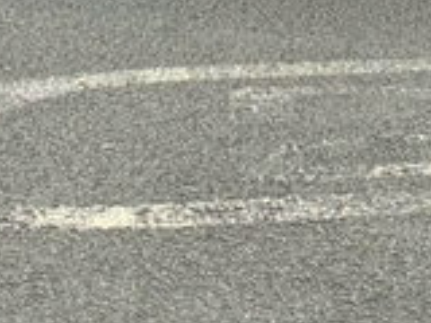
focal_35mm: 136
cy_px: -365
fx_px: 1693
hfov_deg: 14.2
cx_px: 471
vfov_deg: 10.0
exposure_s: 1/443
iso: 25
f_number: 2.4
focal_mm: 3.3
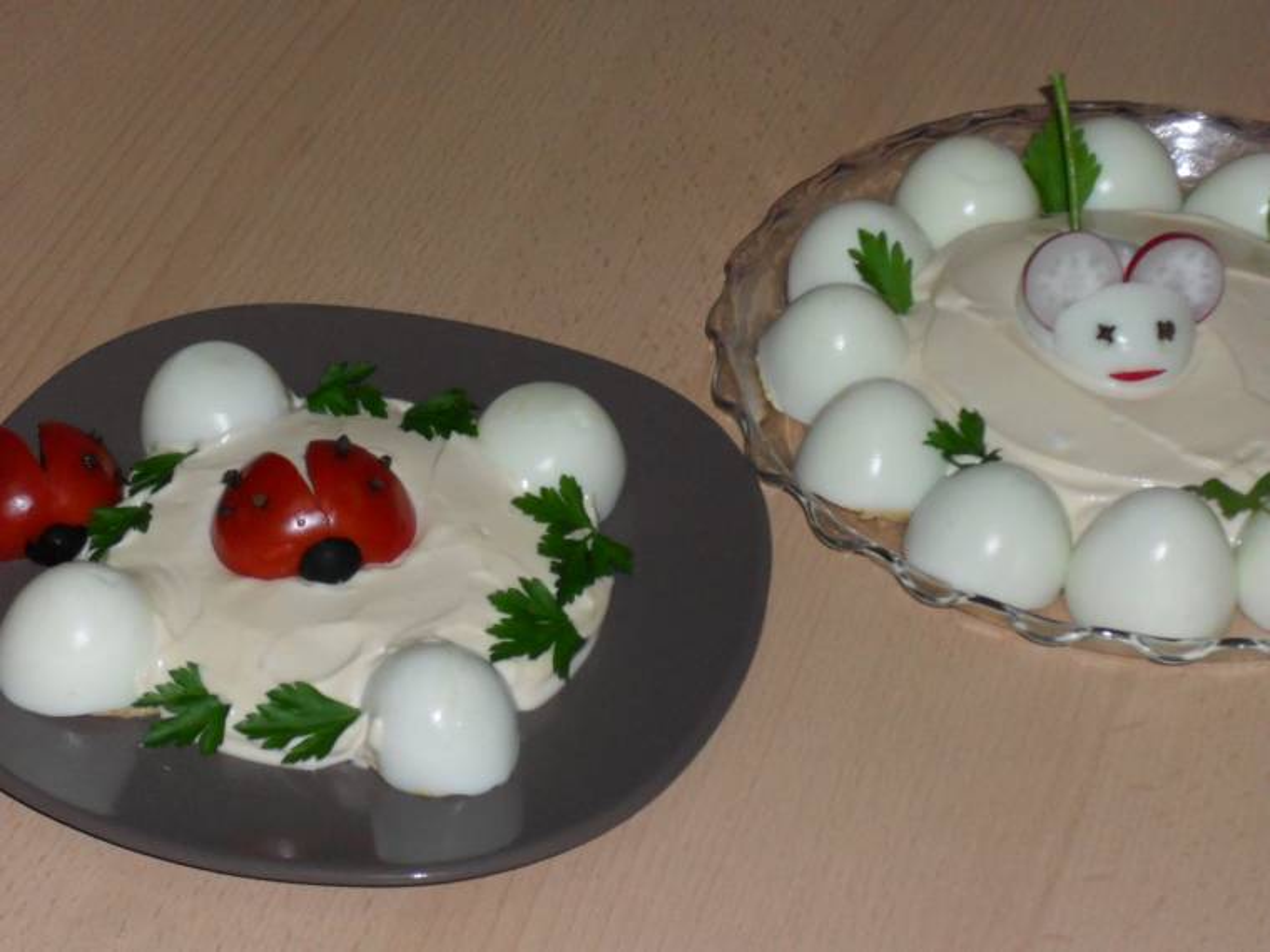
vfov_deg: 14.4
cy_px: 476
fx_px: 3779
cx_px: 635
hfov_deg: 19.1
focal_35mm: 103
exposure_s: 1/60
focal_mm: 17.1
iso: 200
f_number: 4.8
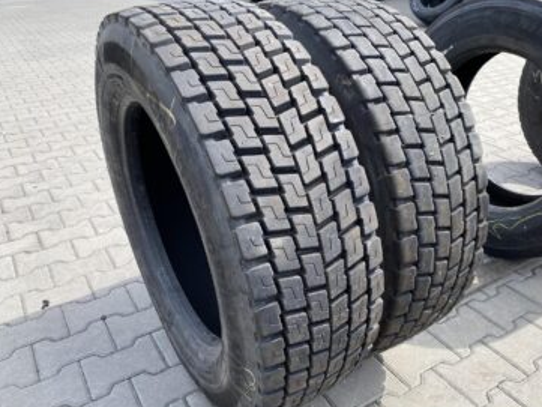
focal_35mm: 31
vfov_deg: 45.5
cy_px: 207
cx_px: 312
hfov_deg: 58.1
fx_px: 486
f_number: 1.8
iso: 32
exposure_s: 1/772
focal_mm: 4.25
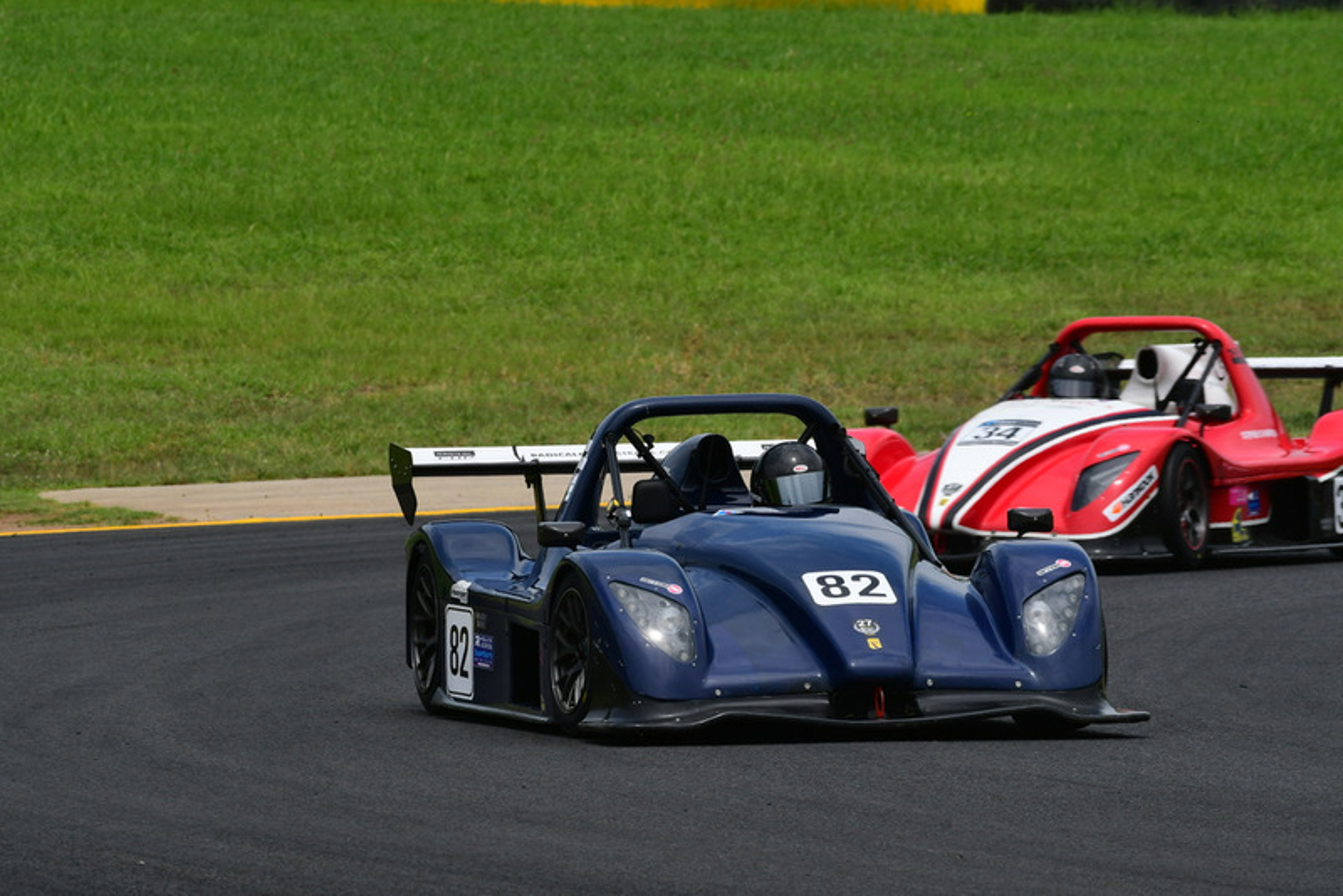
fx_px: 16233
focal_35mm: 435
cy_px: 448
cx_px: 672
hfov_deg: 4.7
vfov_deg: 3.2
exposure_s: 1/640
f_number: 11
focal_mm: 290
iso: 320
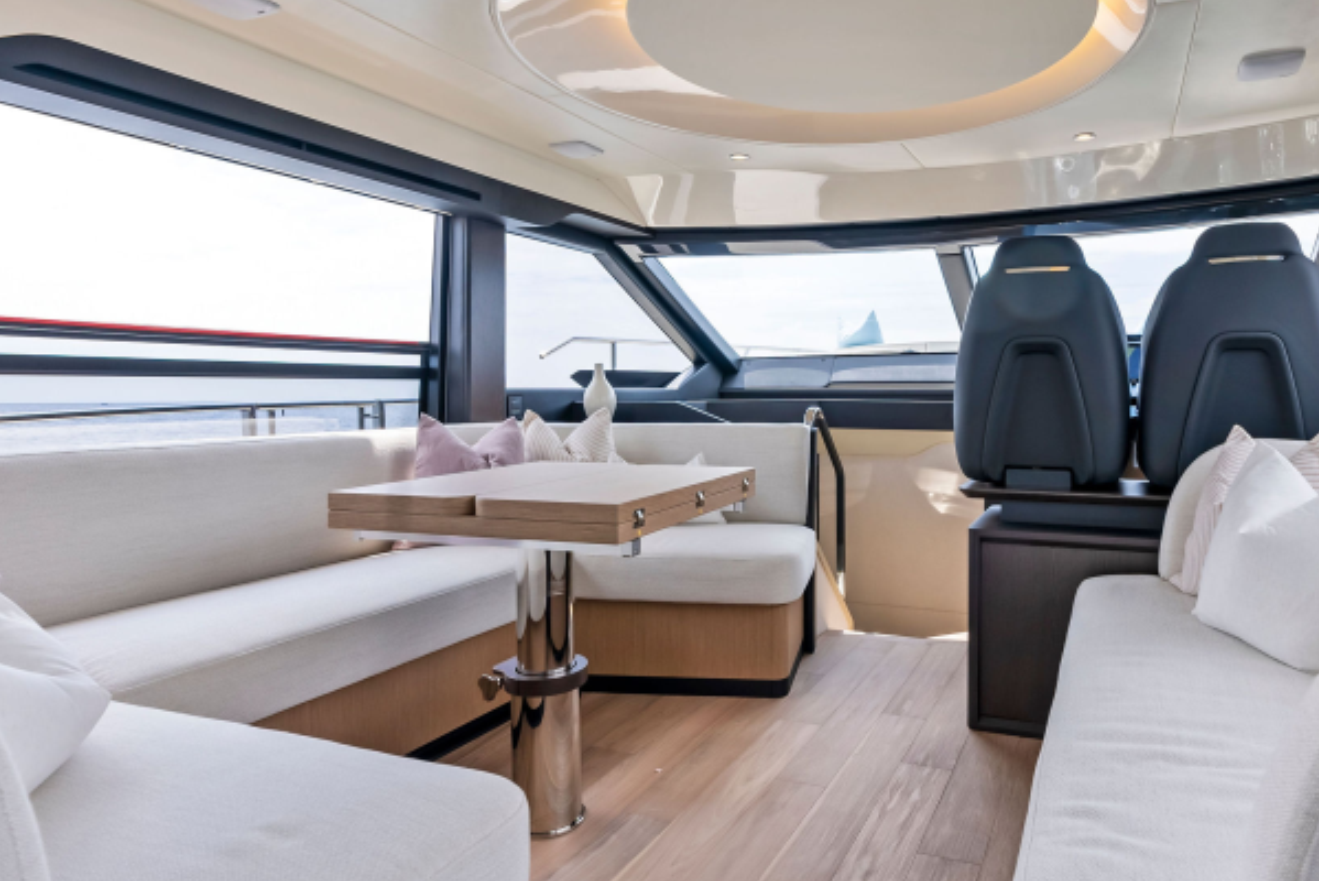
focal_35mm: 20
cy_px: 502
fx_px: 733
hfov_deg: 83.9
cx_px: 677
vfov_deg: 61.7
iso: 640
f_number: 7.1
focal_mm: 16
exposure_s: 1/125
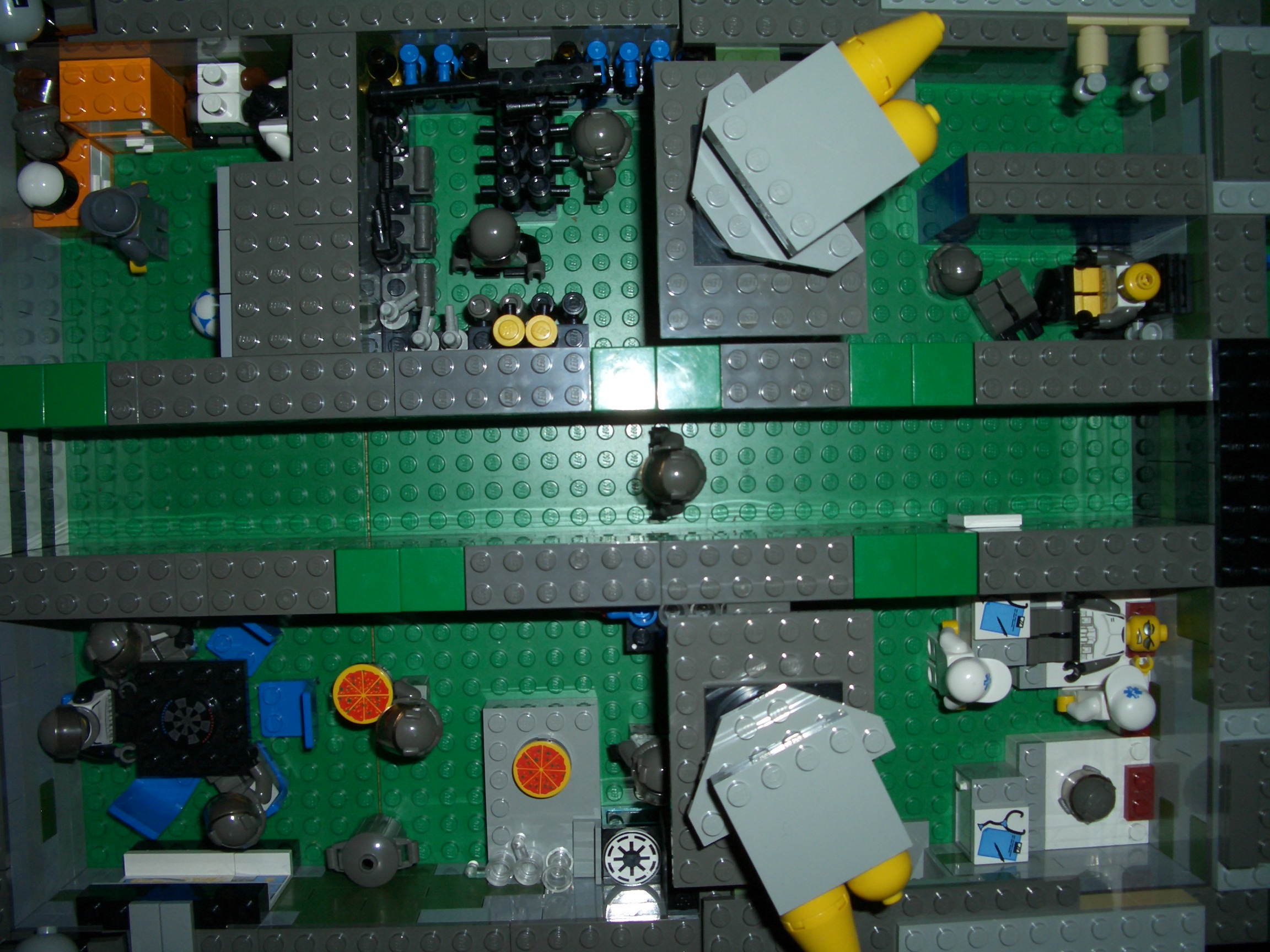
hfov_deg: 52.6
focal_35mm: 35
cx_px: 635
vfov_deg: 40.7
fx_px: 1284
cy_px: 476
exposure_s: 1/60
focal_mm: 5.8
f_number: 4.3
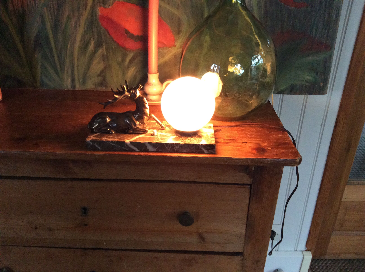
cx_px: 182
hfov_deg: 56.9
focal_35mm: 32
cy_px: 136
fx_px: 337
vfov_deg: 44.1
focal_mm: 3.3
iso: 250
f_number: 2.4
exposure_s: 1/25
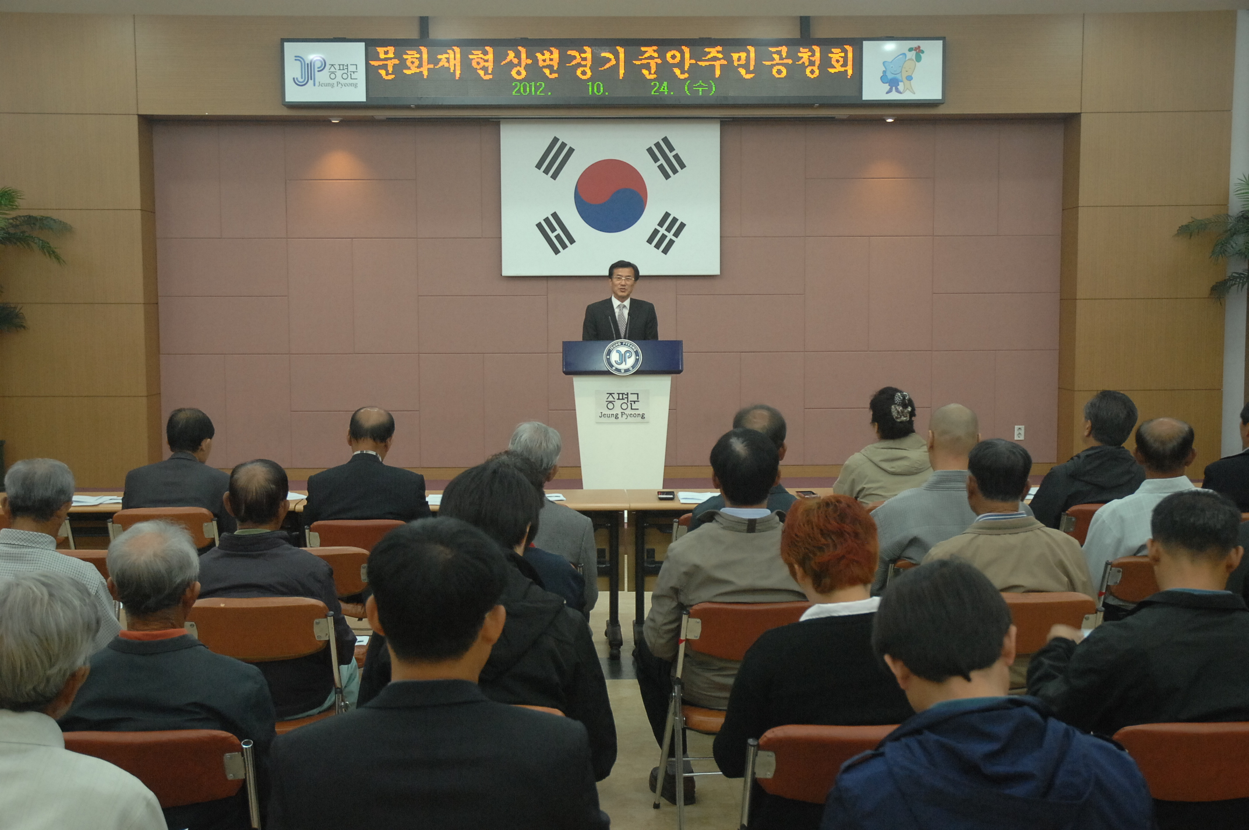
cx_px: 624
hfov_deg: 42.4
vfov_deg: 28.9
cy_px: 415
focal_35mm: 46
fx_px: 1611
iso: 800
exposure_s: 1/45
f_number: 4
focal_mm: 31
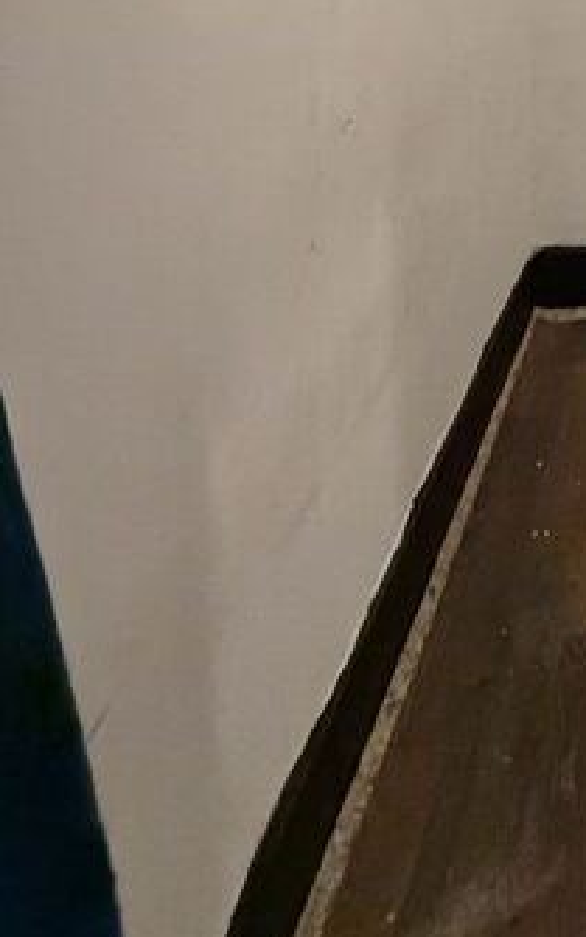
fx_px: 1225
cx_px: 1133
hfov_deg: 18.7
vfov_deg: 35.8
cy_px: -87
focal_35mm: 48
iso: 1250
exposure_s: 1/60
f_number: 2.2
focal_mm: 2.22
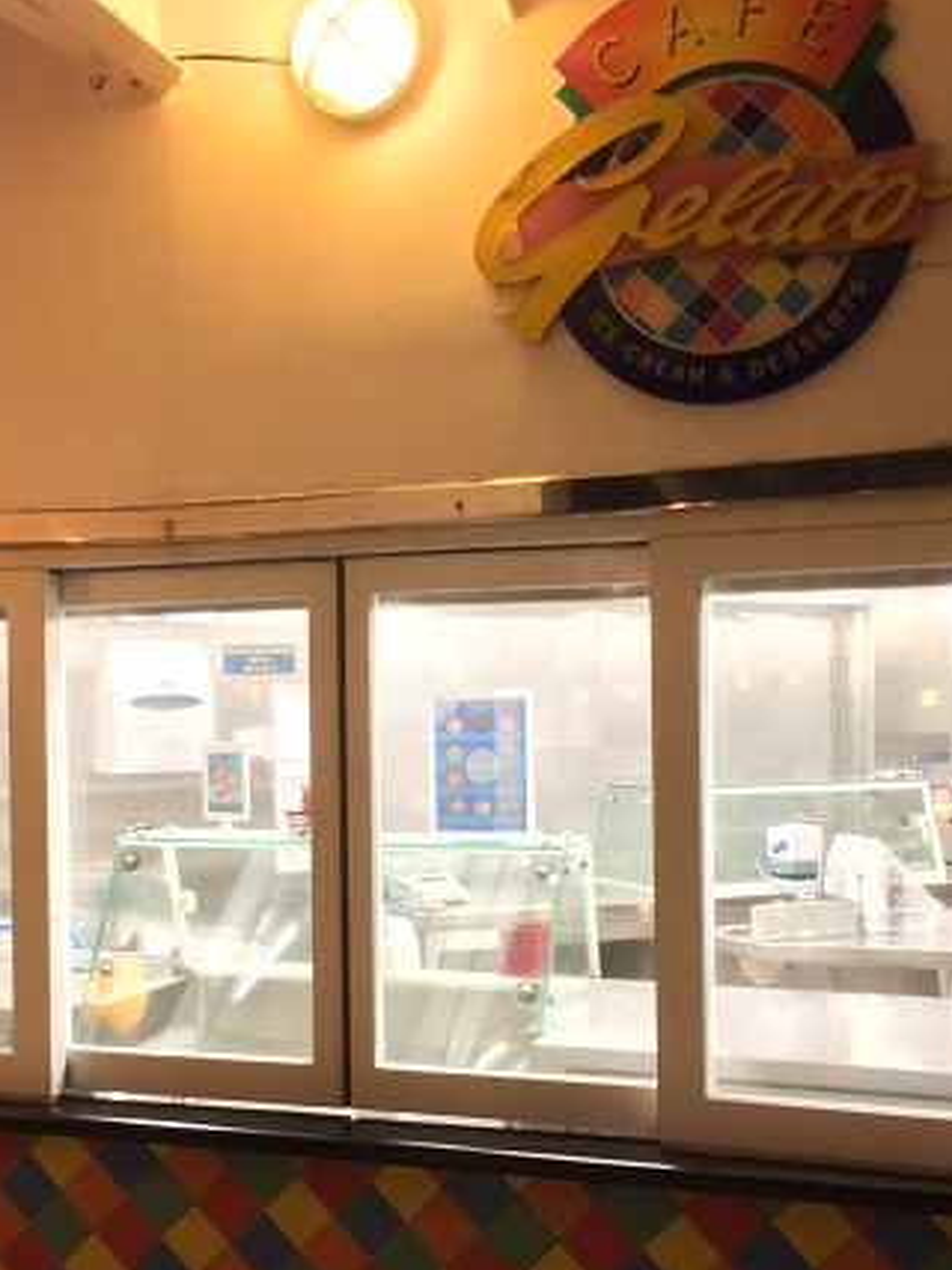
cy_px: 755
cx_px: 446
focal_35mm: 45
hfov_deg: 32.2
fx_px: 1651
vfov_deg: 41.9
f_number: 2.2
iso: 320
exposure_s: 1/24
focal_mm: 4.12
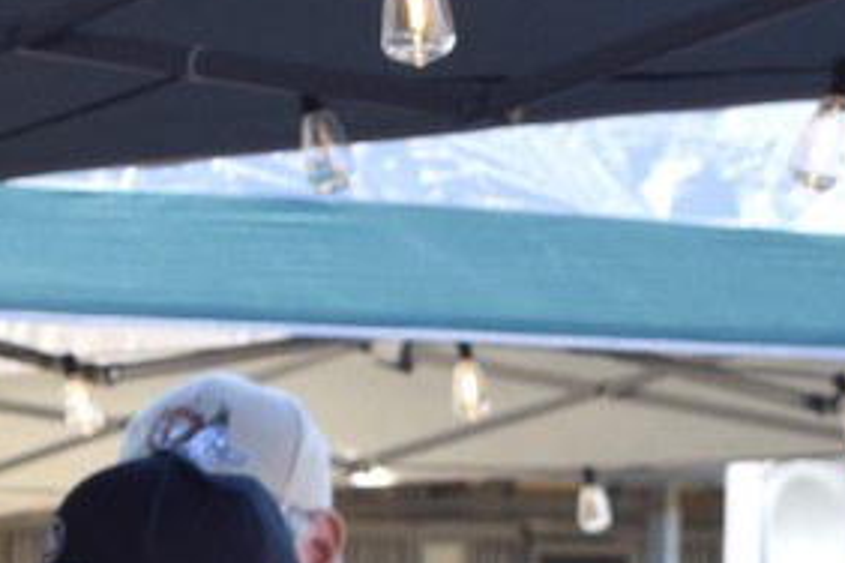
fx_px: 8355
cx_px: -1136
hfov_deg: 5.6
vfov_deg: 3.8
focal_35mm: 356
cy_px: 1213
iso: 360
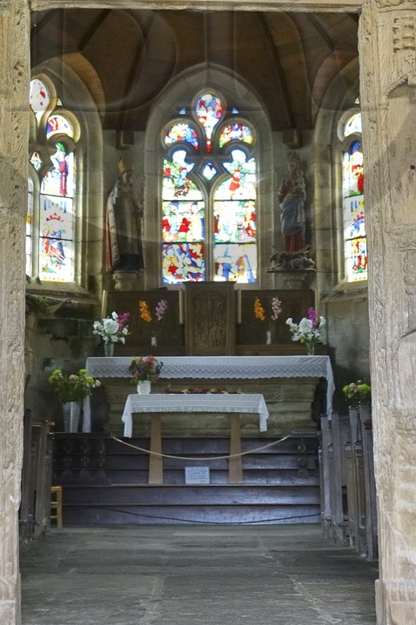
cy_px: 5
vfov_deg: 22.1
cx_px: 190
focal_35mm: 89
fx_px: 1546
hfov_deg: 15.3
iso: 1600
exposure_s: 1/30
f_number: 3.5
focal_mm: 40
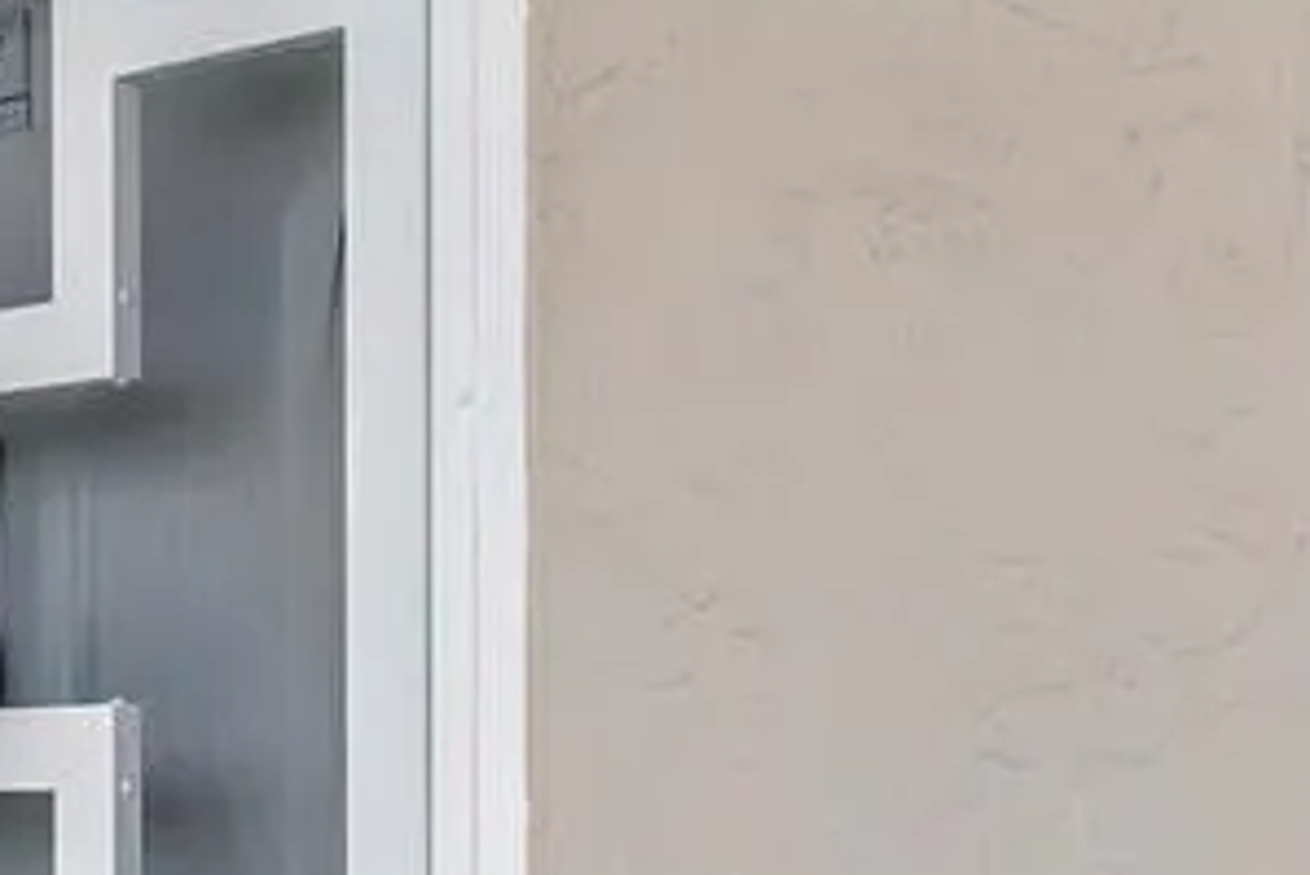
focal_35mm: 103
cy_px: 846
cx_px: -374
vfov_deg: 13.2
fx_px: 3750
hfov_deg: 18.5
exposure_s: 1/800
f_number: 8
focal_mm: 10
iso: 500
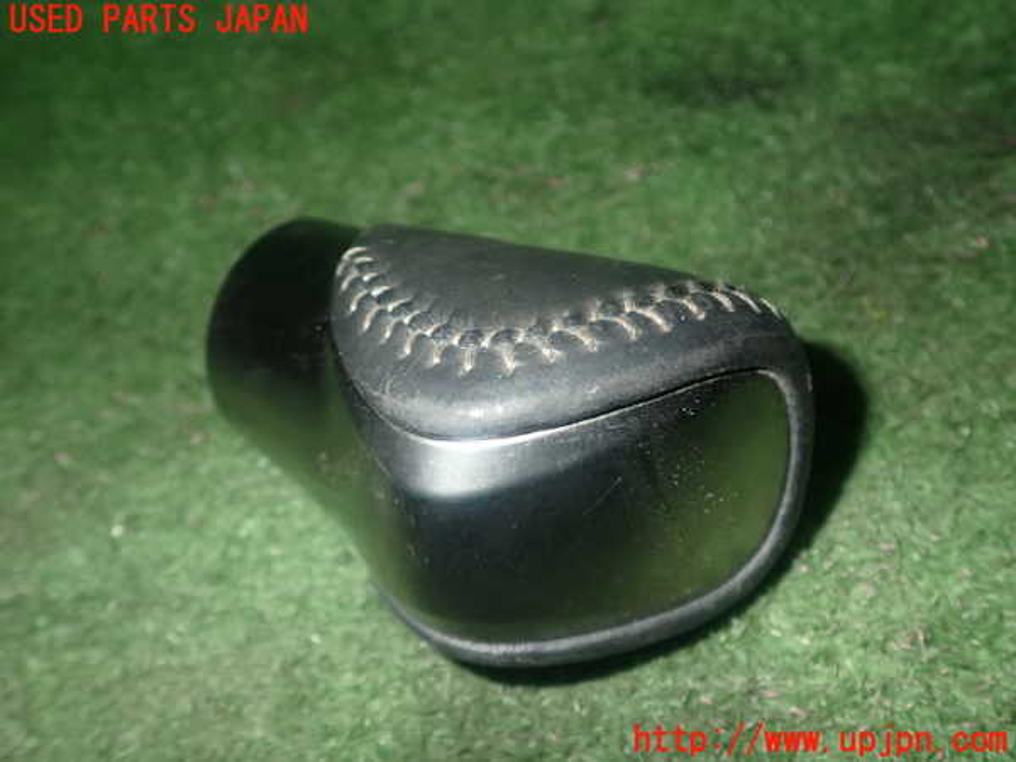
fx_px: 1057
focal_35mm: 36
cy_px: 381
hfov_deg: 51.4
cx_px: 508
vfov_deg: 39.7
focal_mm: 6.37
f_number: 7.1
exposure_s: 1/40
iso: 320
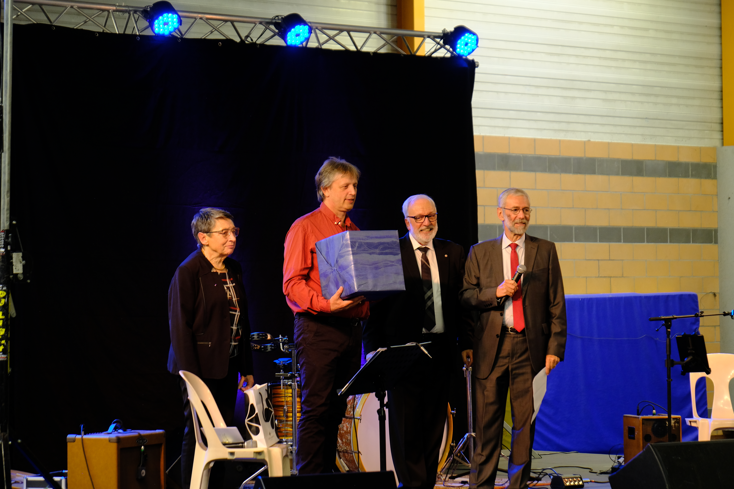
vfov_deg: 13.0
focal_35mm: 105
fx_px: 2141
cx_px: 367
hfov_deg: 19.5
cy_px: 244
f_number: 5.3
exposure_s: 1/58
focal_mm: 70.2
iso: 800
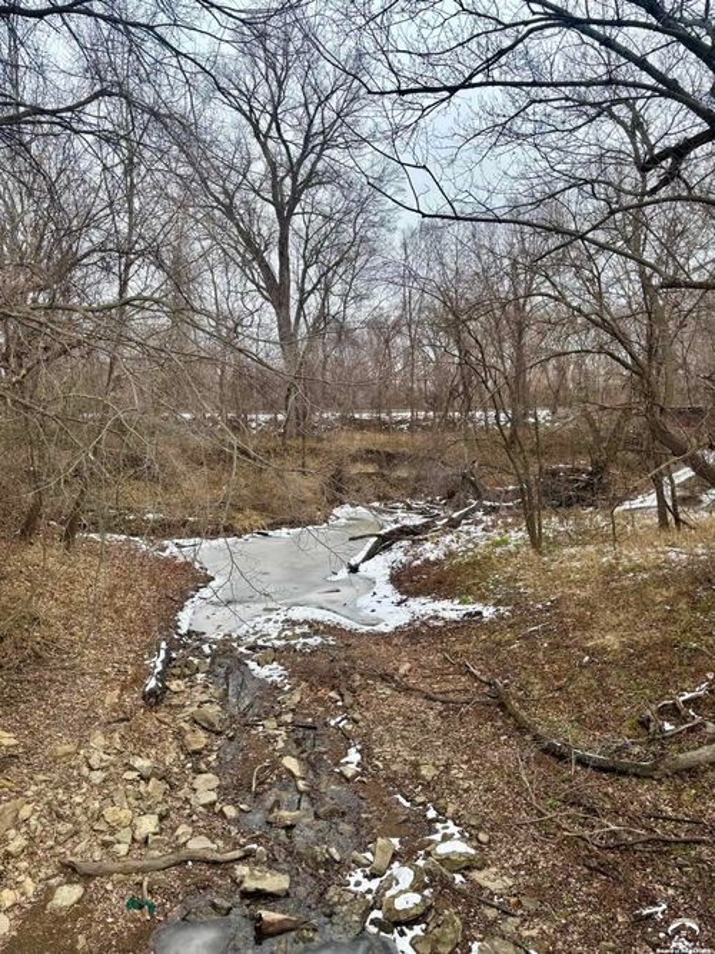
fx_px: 716
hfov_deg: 53.0
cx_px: 358
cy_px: 477
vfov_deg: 67.3
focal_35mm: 26
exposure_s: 1/918
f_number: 1.6
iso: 50
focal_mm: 5.96
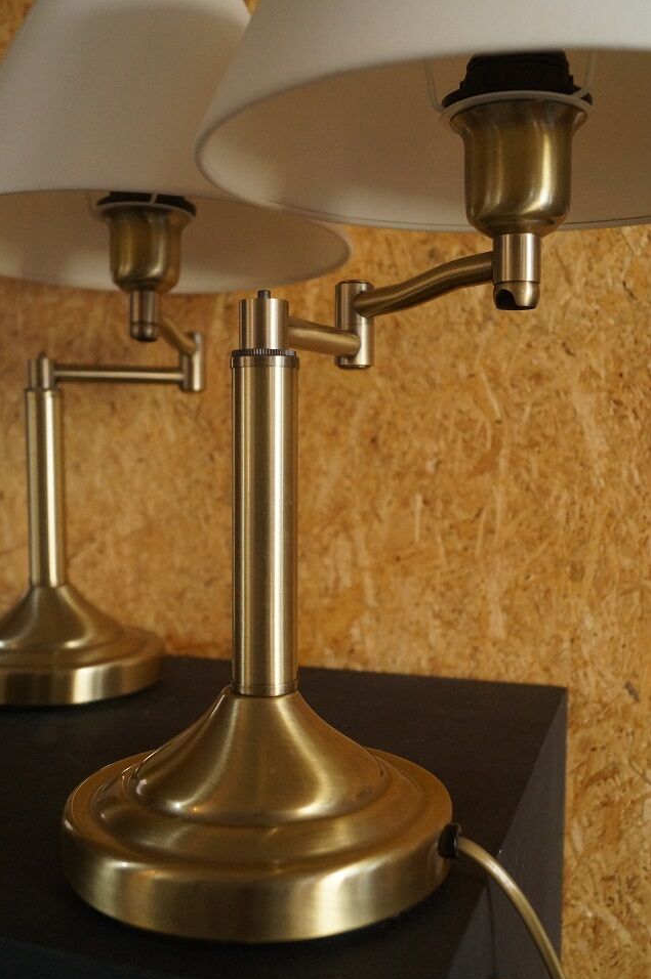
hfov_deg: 35.9
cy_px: 486
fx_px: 1006
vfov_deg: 51.9
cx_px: 317
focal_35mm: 37
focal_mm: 24
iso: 1600
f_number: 4.5
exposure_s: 1/160
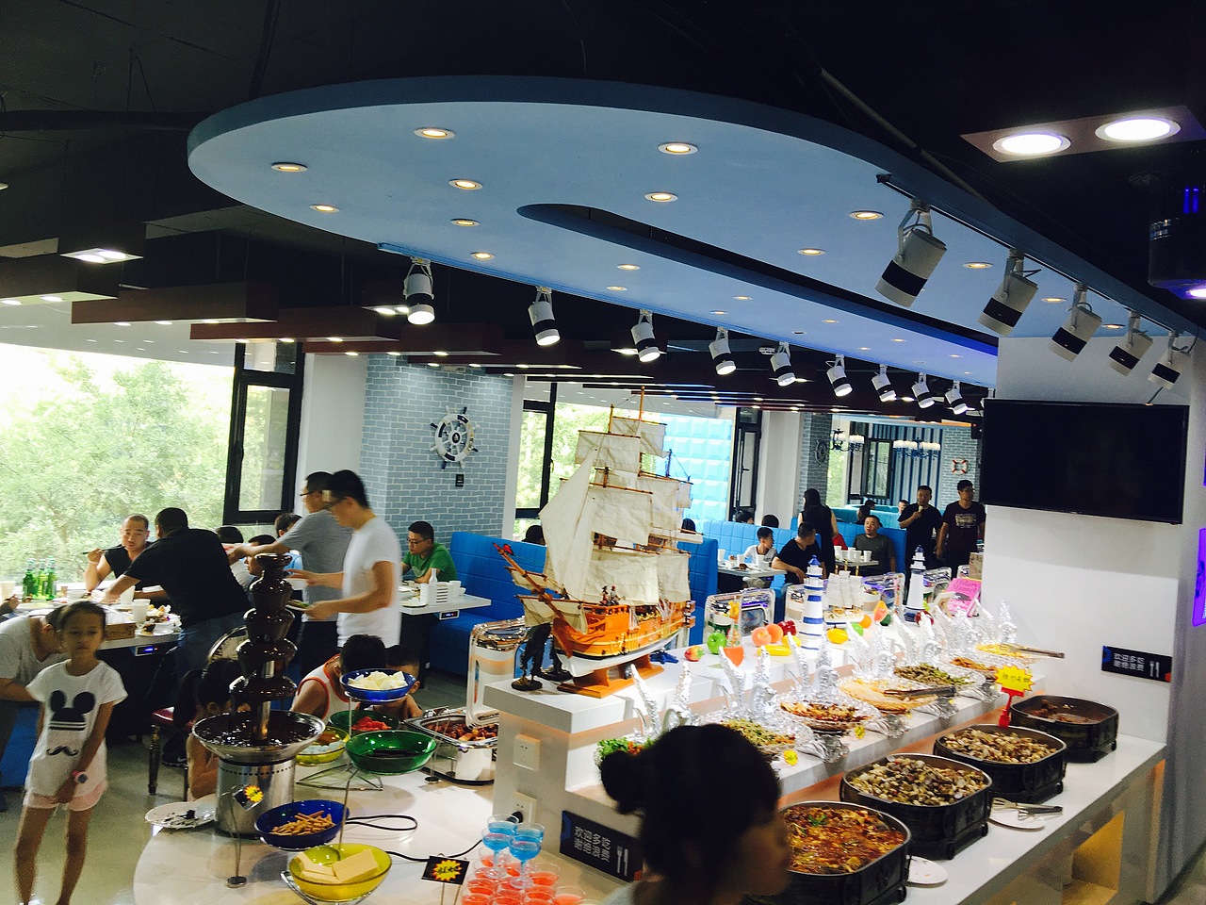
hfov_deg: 61.7
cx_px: 603
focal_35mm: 29
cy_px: 452
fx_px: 1010
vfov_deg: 48.2
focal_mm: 4.15
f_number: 2.2
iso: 25
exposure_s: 1/50
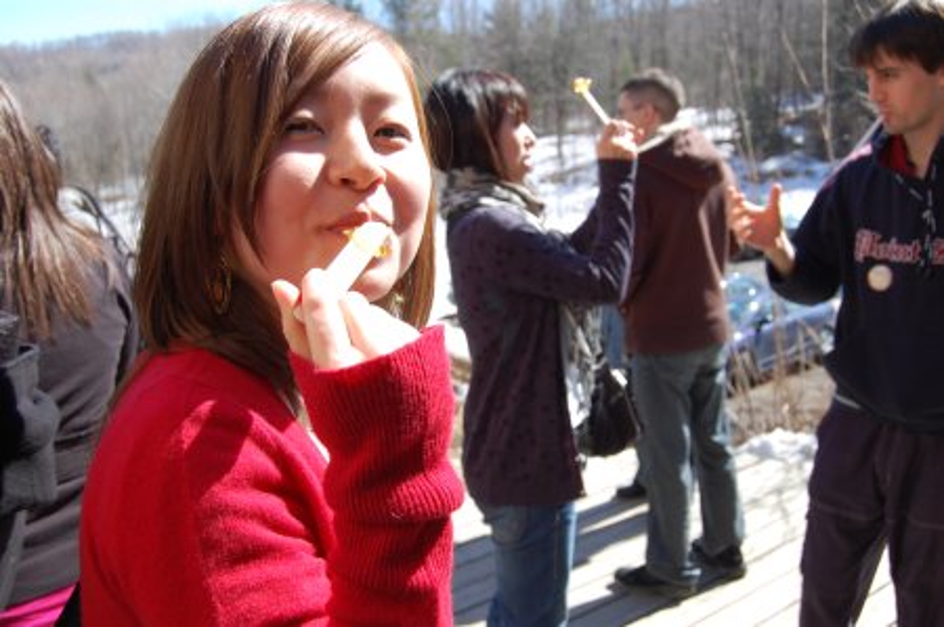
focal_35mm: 34
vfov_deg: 38.3
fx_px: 904
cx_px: 472
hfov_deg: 55.2
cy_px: 314
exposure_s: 1/200
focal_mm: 23
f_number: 7.1
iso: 200
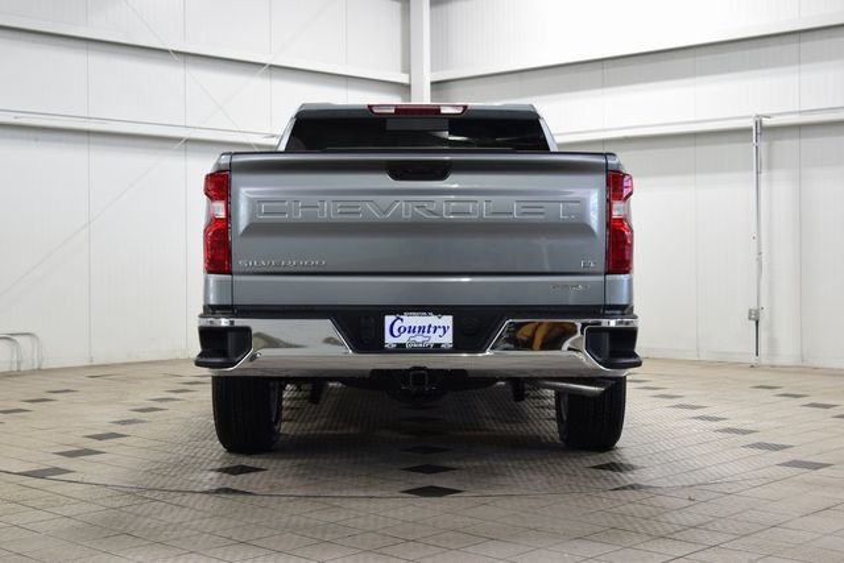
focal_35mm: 52
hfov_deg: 37.8
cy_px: 282
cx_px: 422
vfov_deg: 25.8
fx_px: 1231
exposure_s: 1/15
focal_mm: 35
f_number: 6.3
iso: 450
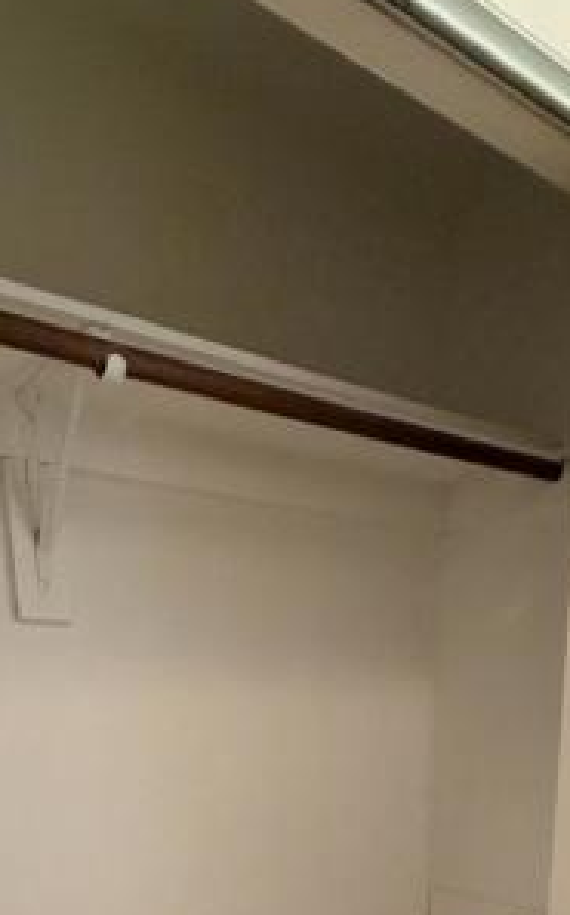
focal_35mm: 32
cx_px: 287
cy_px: 952
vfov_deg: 47.4
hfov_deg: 39.3
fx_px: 797
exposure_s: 1/60
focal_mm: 2.22
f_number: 2.2
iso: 200
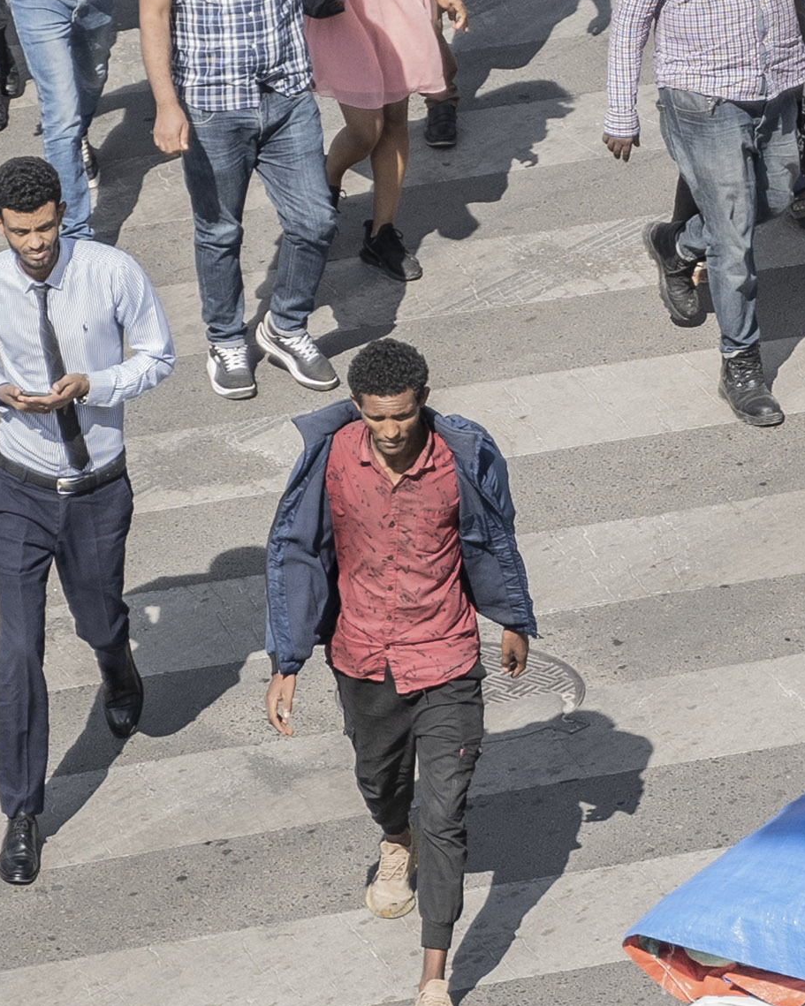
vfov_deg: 5.2
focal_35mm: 369
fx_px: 10991
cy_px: -80
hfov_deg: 4.2
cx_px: 448
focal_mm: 75
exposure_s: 1/3200
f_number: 2.8
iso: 400
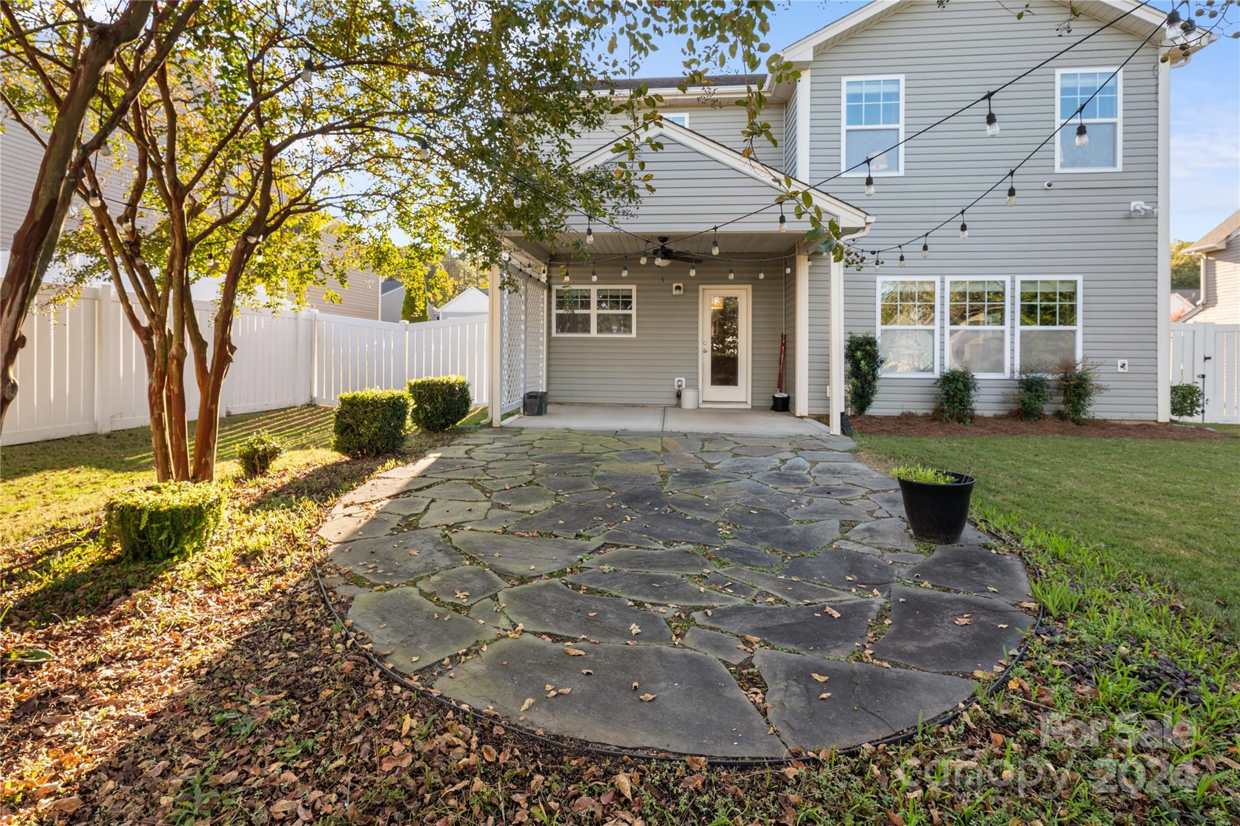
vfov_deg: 73.7
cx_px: 620
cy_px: 413
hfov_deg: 96.7
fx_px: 551
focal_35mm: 16
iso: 400
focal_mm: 16
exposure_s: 1/60
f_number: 9
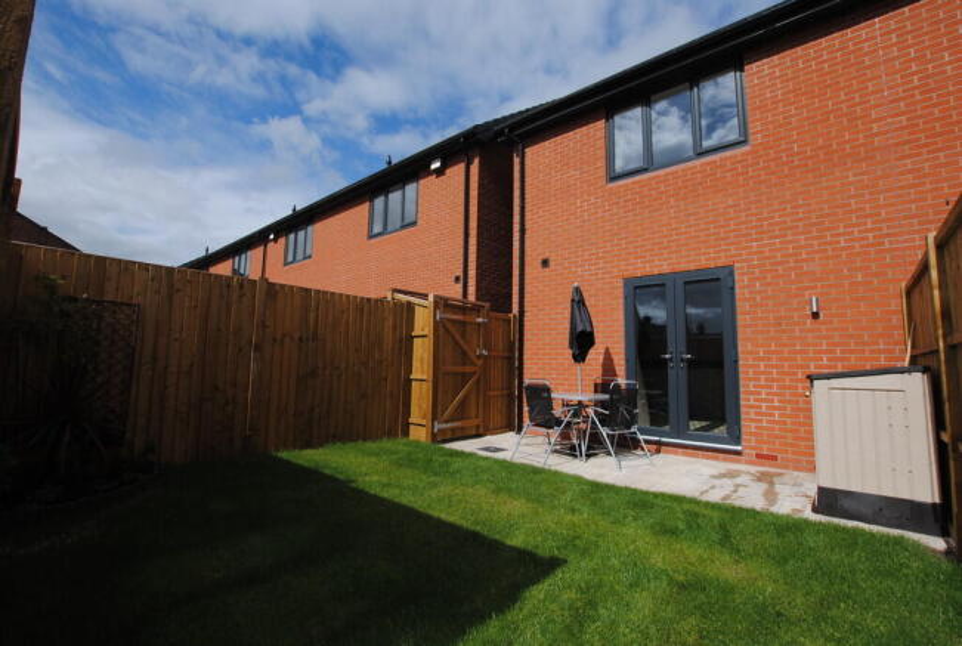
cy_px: 323
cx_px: 481
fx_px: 402
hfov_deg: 100.3
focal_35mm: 15
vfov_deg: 77.6
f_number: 8
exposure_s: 1/250
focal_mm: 10
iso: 100
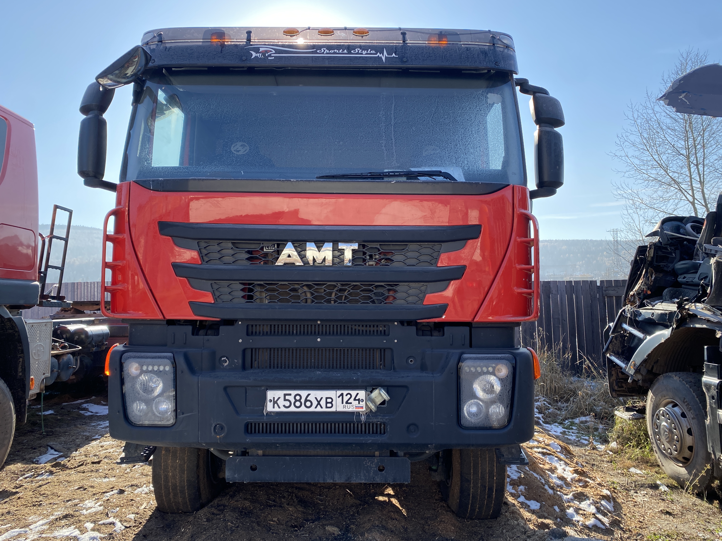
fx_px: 542
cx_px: 361
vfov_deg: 53.1
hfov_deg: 67.3
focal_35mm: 26
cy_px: 270
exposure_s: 1/877
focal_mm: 4.25
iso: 32
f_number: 1.8
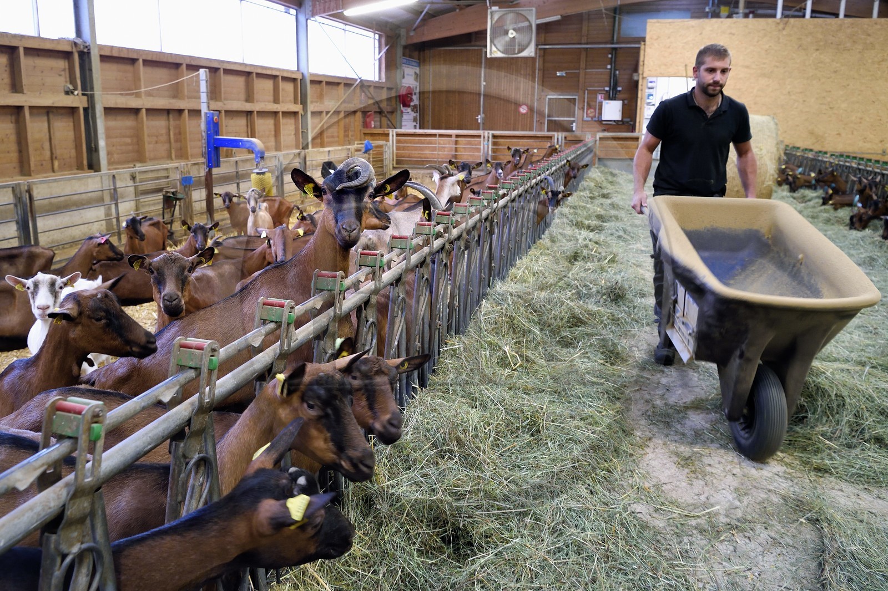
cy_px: 296
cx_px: 444
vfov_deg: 53.1
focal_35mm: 24
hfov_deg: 73.8
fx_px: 592
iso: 1600
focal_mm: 24
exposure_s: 1/40
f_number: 4.5
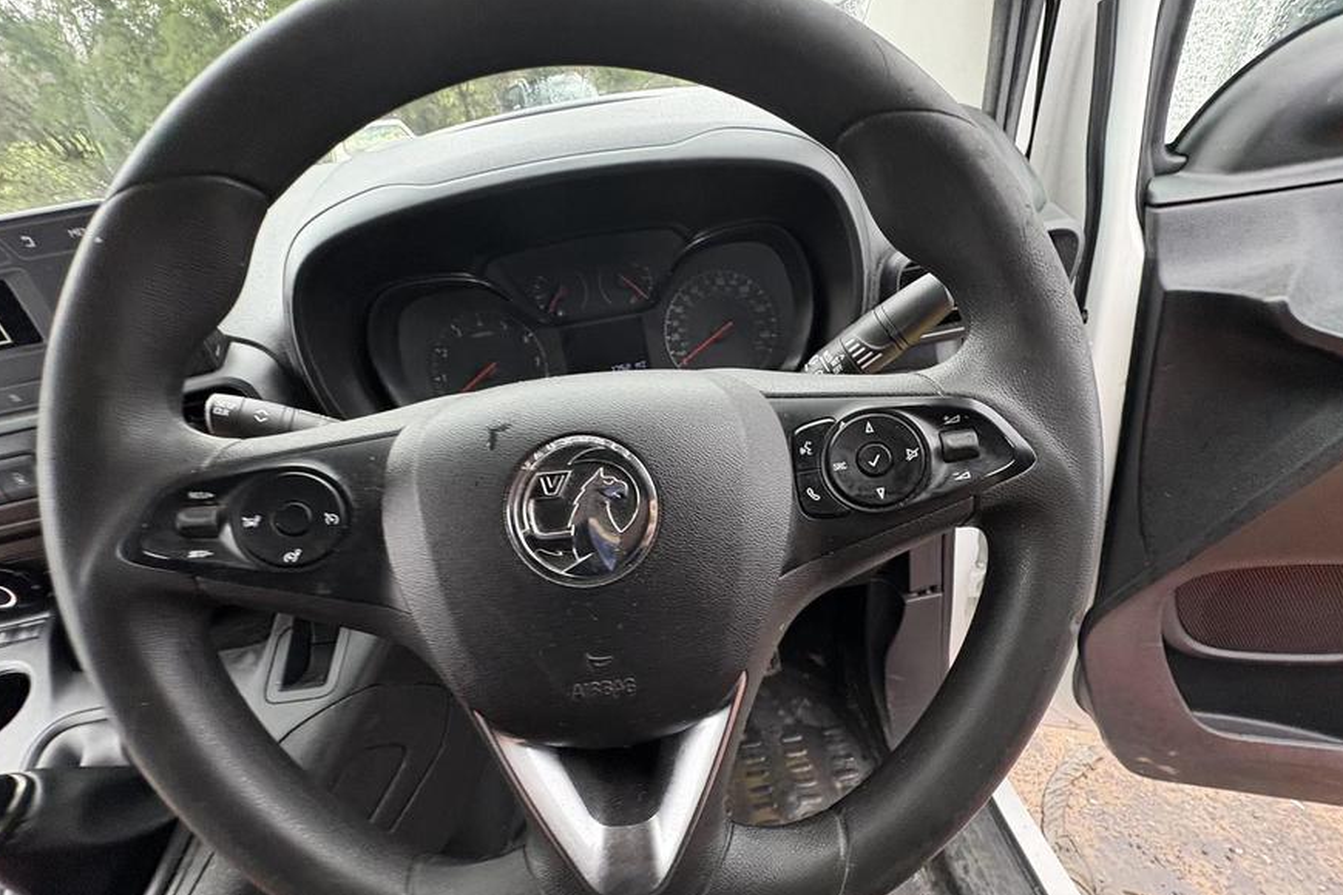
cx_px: 673
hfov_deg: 100.4
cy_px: 511
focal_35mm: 15
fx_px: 560
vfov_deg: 76.9
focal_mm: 2.22
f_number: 2.2
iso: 320
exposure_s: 1/60
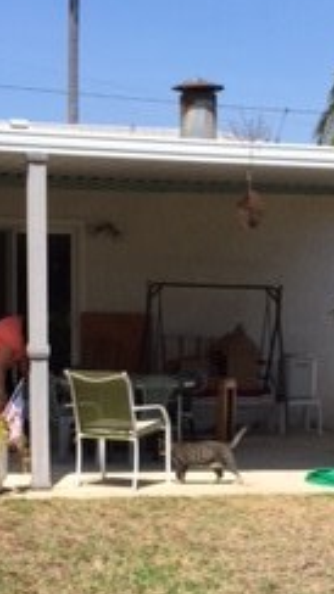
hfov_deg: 14.5
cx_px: 207
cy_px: 487
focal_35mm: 83
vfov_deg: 25.1
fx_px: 1309
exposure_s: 1/2083
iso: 32
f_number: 2.2
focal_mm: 4.15
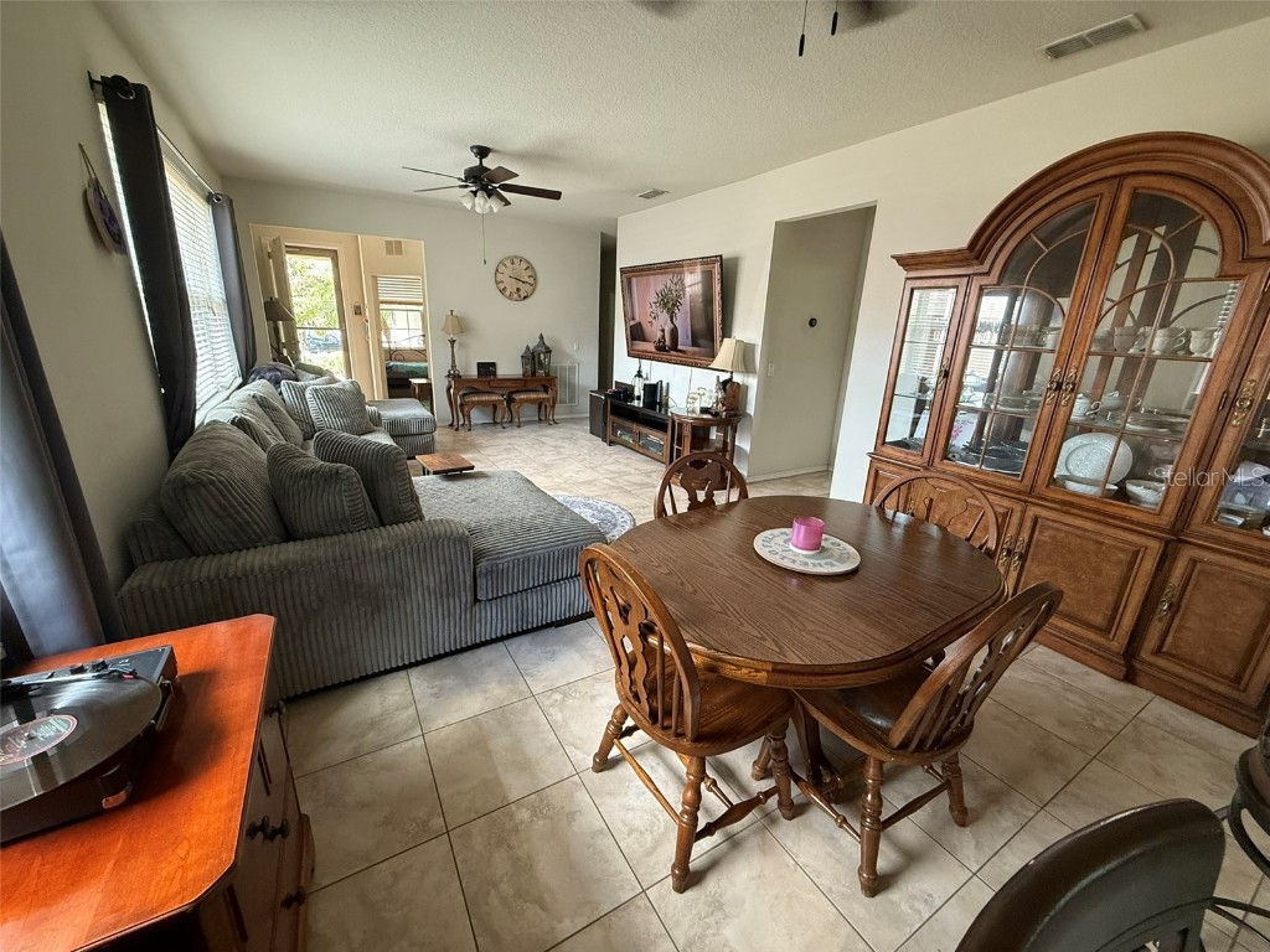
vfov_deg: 85.7
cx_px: 635
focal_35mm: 14
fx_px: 514
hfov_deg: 102.1
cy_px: 476
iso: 250
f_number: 2.2
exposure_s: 1/50
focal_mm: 2.22
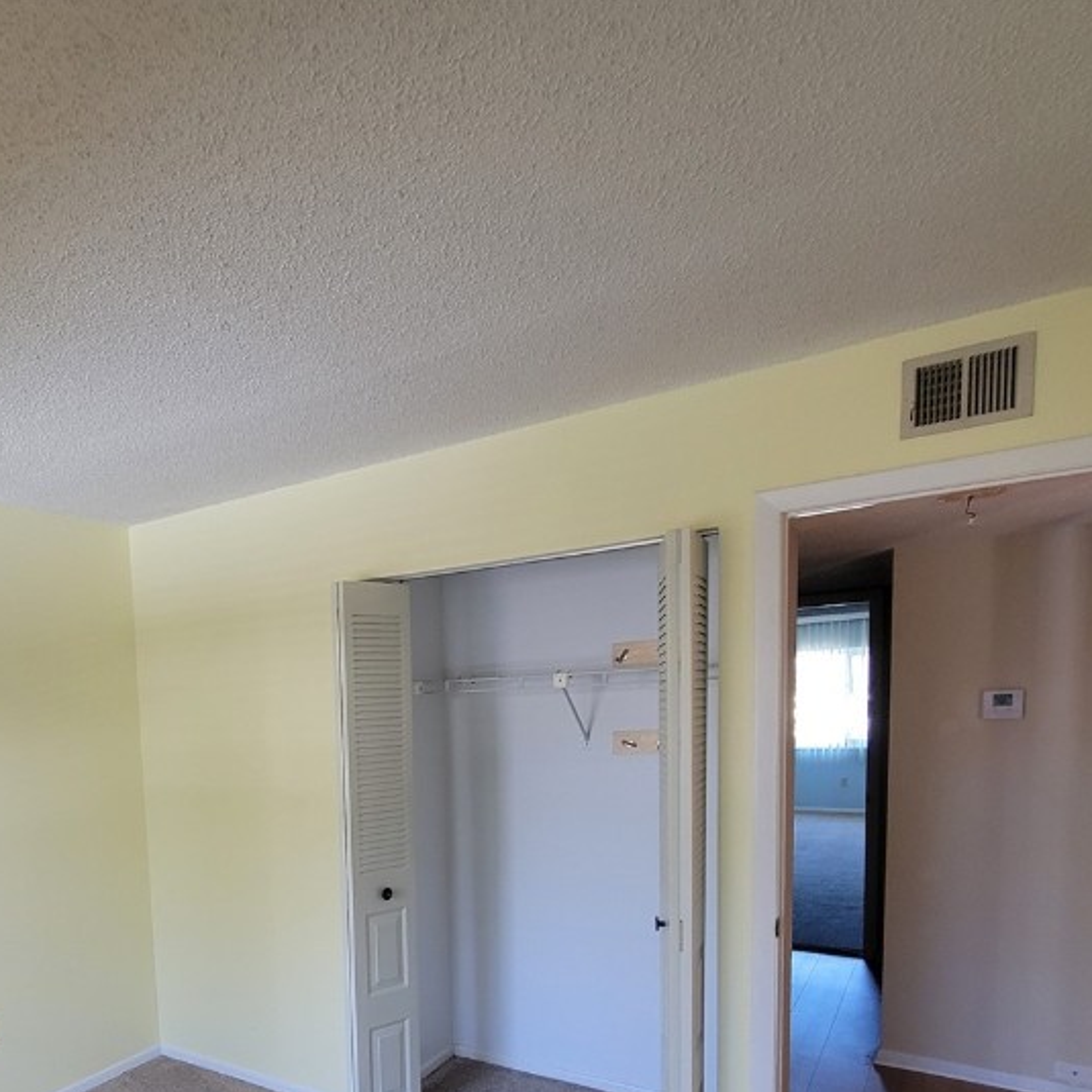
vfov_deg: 66.6
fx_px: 785
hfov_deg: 65.1
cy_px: 776
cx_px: 265
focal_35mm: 22
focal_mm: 2.2
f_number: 2.2
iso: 250
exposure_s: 1/60
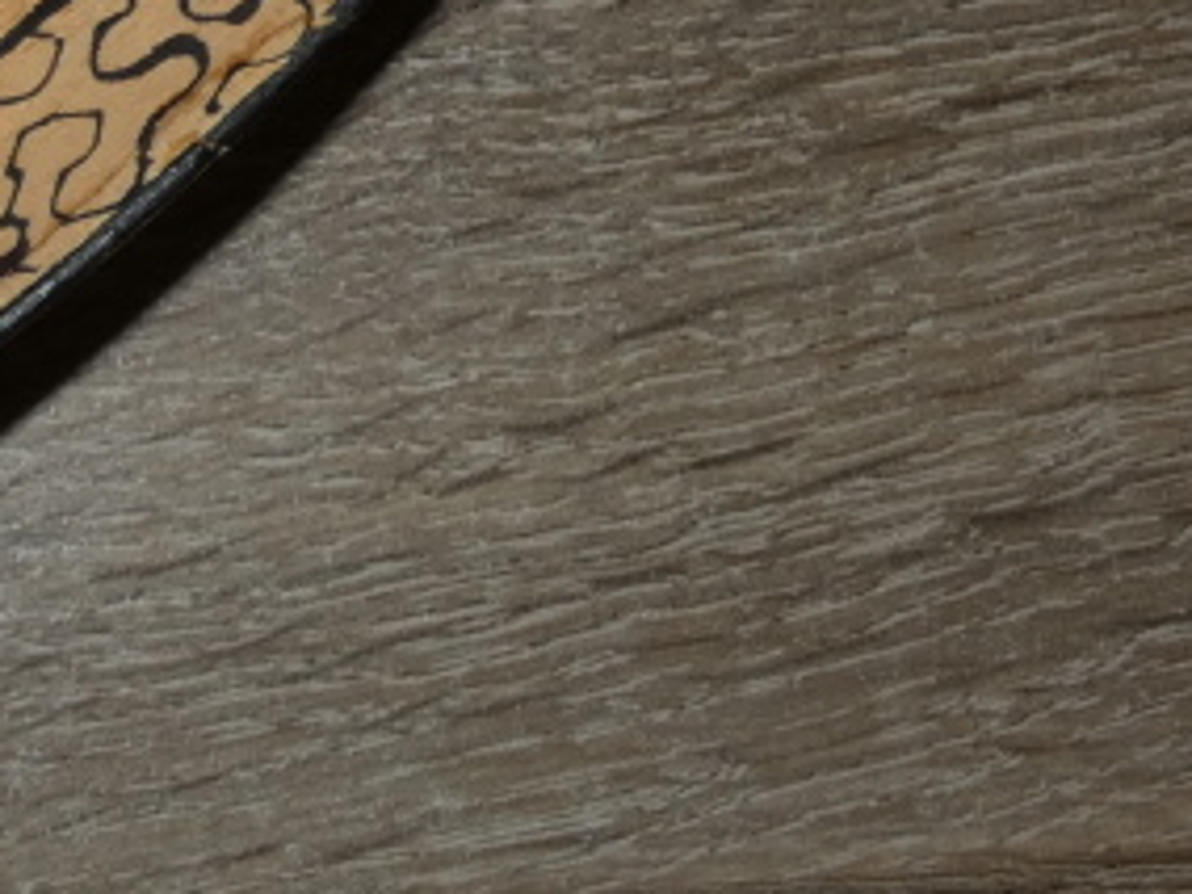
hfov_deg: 17.0
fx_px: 3685
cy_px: -25
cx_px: -453
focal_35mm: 107
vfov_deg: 13.6
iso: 80
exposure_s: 1/125
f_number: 3.5
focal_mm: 6.8
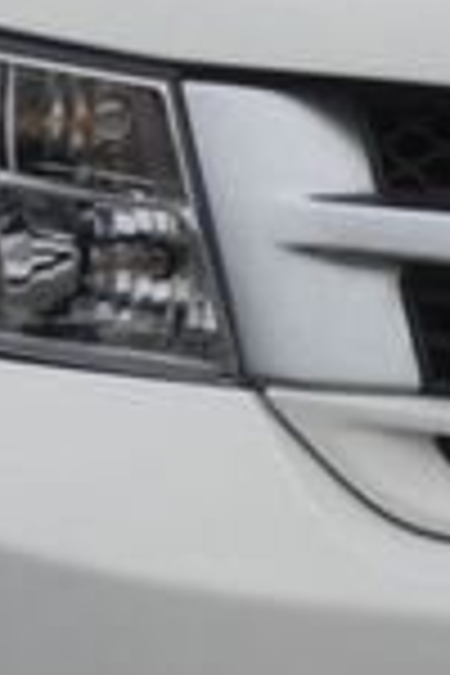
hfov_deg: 1.6
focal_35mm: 869
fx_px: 16292
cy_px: 230
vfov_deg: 2.4
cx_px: 1462
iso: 80
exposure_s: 1/80
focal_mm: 21.9
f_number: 5.6
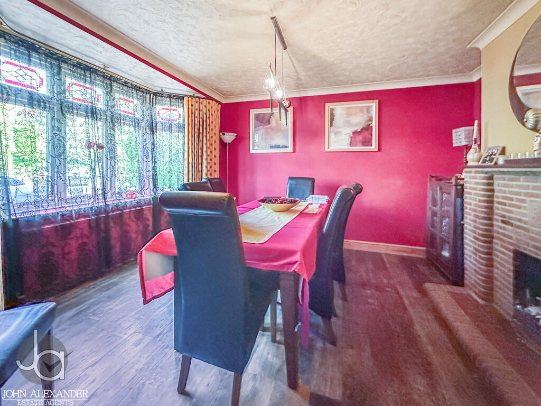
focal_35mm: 14
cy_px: 203
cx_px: 270
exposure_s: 1/50
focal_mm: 2.22
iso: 1250
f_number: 2.2
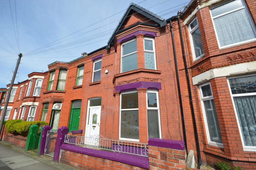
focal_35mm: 15
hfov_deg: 100.4
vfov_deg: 77.2
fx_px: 107
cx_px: 128
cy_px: 85
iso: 100
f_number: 8
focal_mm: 10
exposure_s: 1/250
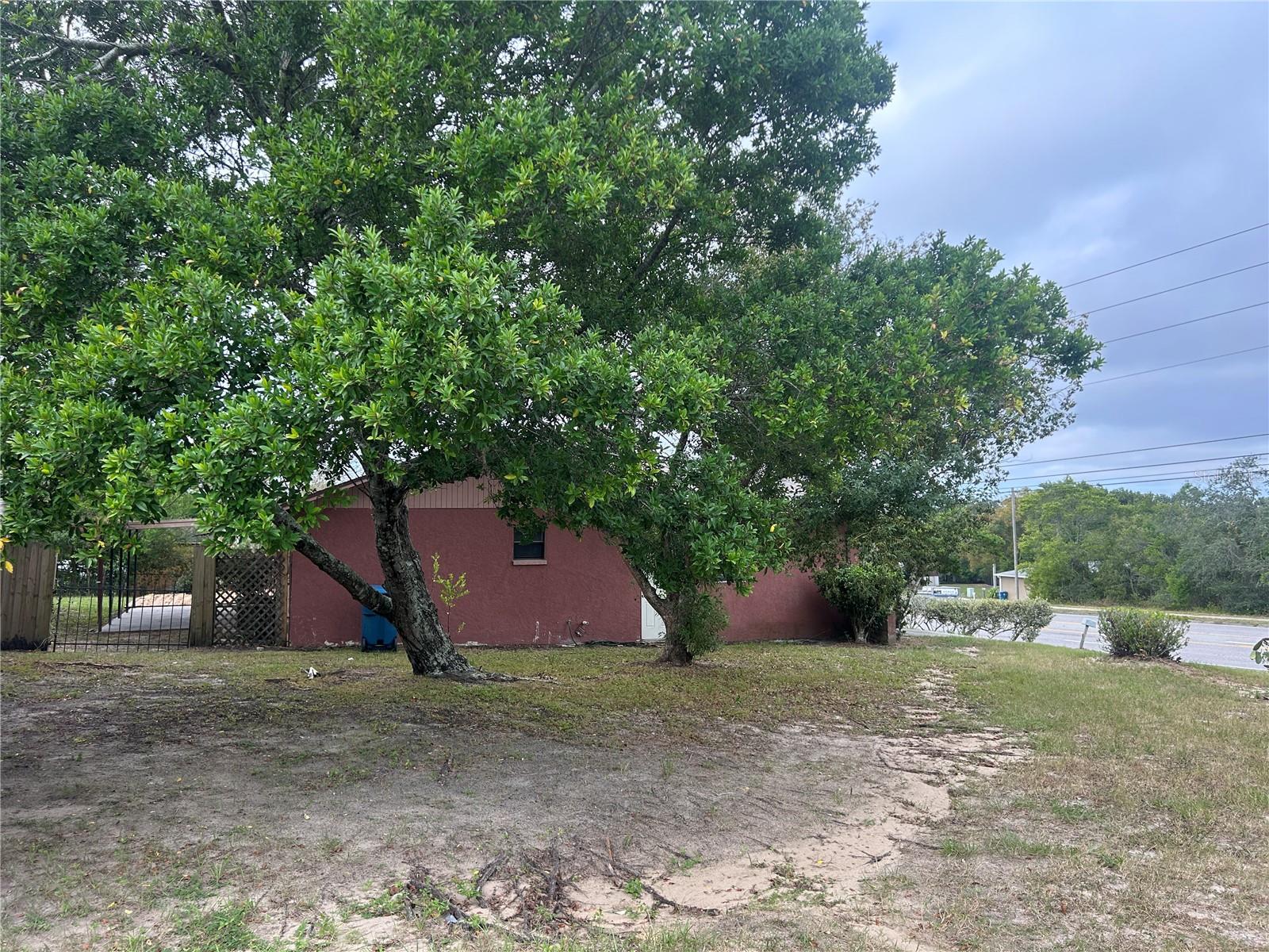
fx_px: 953
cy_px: 476
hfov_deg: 67.3
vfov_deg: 53.1
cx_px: 634
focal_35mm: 26
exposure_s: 1/743
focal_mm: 5.7
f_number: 1.5
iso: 50
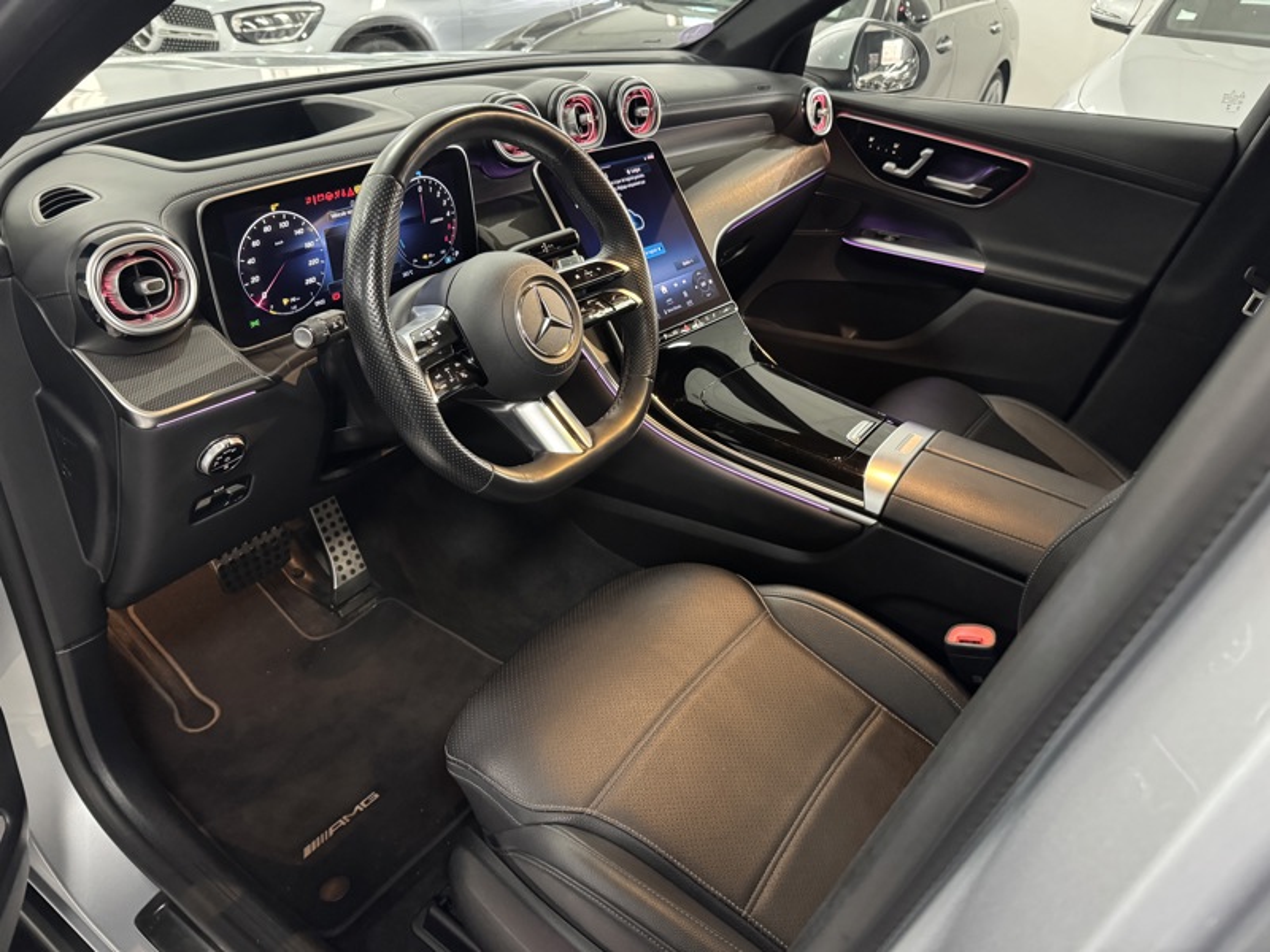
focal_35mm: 24
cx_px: 635
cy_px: 476
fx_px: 881
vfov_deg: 56.8
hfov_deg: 71.6
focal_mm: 6.76
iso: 800
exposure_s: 1/33
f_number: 1.78
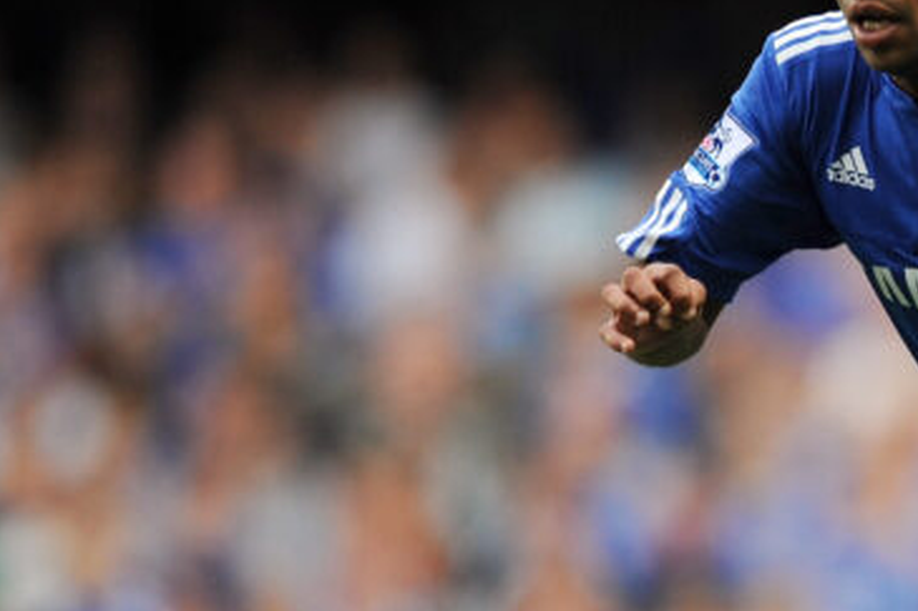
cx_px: 1041
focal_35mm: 1122
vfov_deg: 1.2
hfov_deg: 1.8
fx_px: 28597
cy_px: 605
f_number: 3.2
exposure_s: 1/800
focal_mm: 400
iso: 800
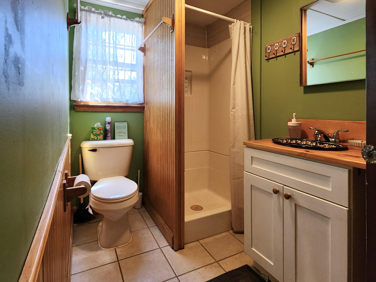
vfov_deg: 89.9
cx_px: 188
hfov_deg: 106.2
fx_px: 141
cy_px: 141
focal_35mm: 13
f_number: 2.2
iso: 400
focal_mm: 2.2
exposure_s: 1/40
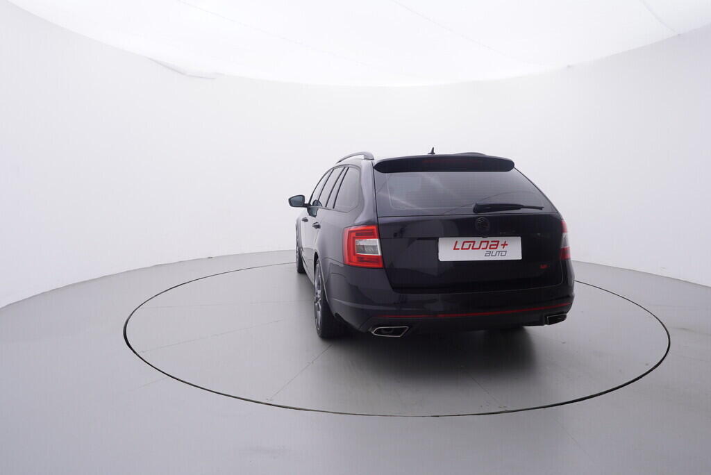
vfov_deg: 56.2
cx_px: 356
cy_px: 238
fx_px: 445
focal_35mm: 22
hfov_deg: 77.3
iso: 200
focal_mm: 15
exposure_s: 1/80
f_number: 5
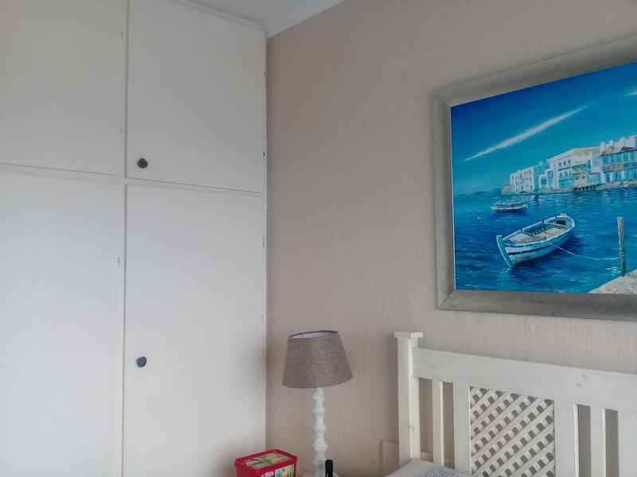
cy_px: 238
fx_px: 570
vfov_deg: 45.4
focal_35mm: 31
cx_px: 318
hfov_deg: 58.4
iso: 80
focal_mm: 3.3
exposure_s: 1/100
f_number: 2.2
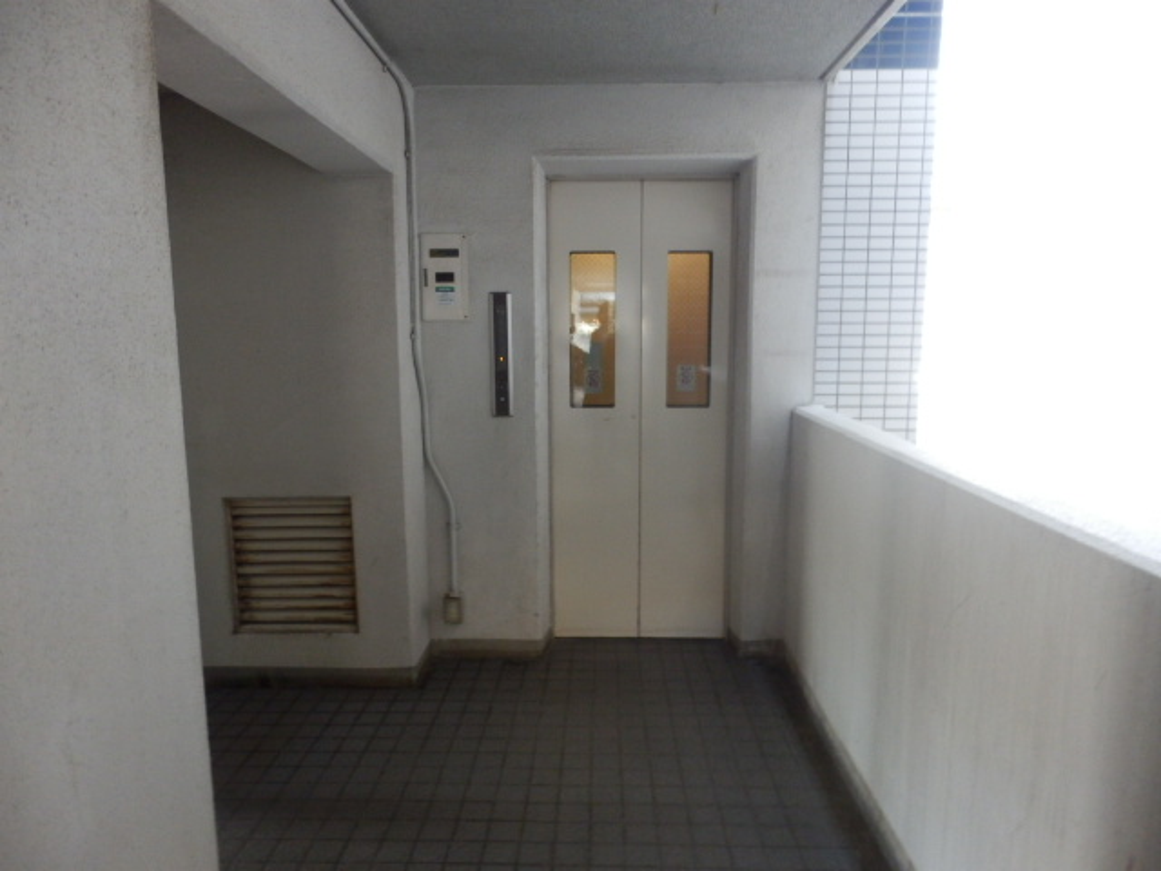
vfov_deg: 56.8
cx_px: 580
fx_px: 805
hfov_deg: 71.6
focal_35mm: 24
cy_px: 436
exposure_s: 1/30
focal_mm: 4.2
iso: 320
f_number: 3
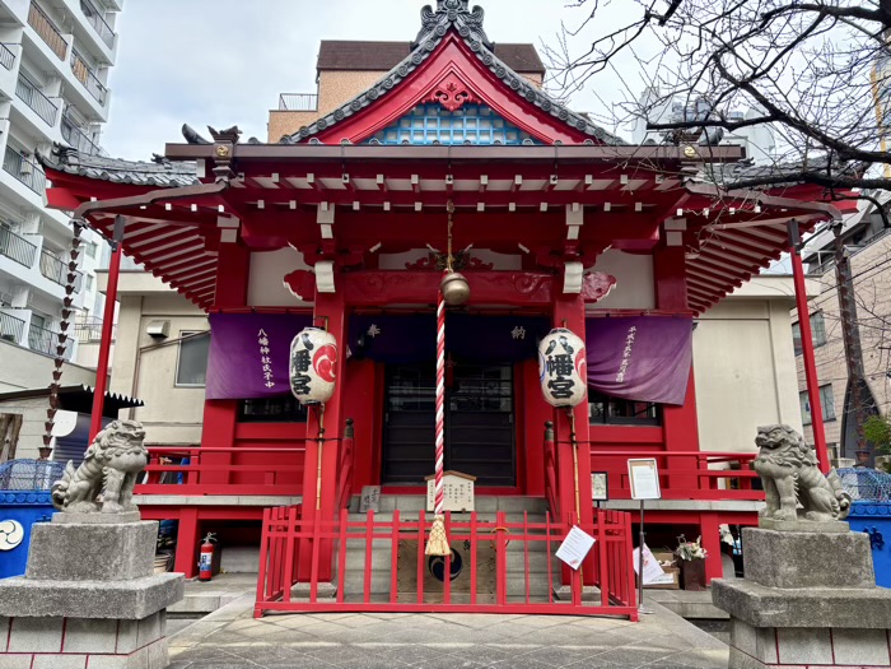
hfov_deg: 67.3
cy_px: 334
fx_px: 669
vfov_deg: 53.1
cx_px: 446
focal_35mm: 26
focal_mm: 5.96
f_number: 1.6
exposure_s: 1/157
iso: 40
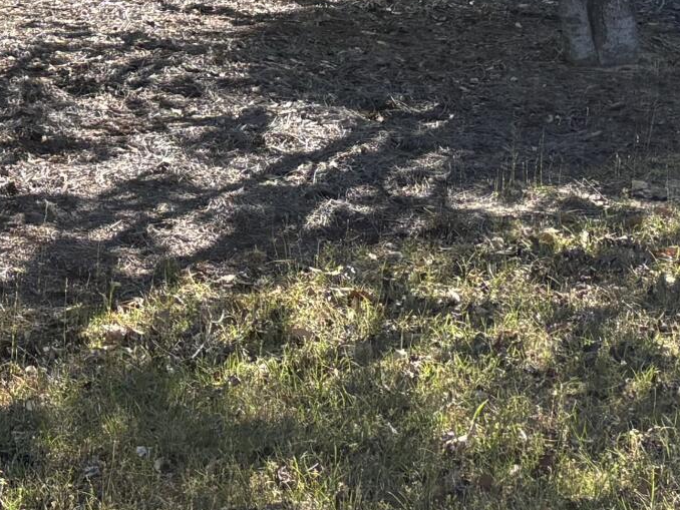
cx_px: -204
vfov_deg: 12.1
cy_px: -344
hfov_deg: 16.2
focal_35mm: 115
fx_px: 2260
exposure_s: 1/1706
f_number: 1.6
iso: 50
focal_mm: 5.96
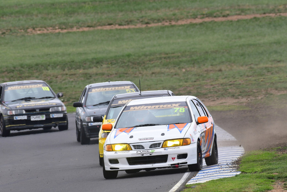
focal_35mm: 750
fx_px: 5981
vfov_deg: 1.8
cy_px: 96
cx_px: 144
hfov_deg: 2.7
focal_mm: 500
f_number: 10
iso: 500
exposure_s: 1/640
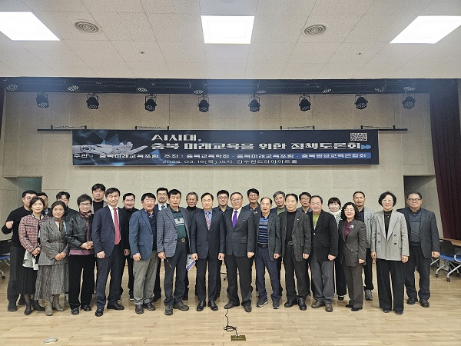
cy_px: 173
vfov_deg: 58.9
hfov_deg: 73.9
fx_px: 306
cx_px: 230
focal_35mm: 23
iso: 500
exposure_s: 1/120
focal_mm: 5.4
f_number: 1.8
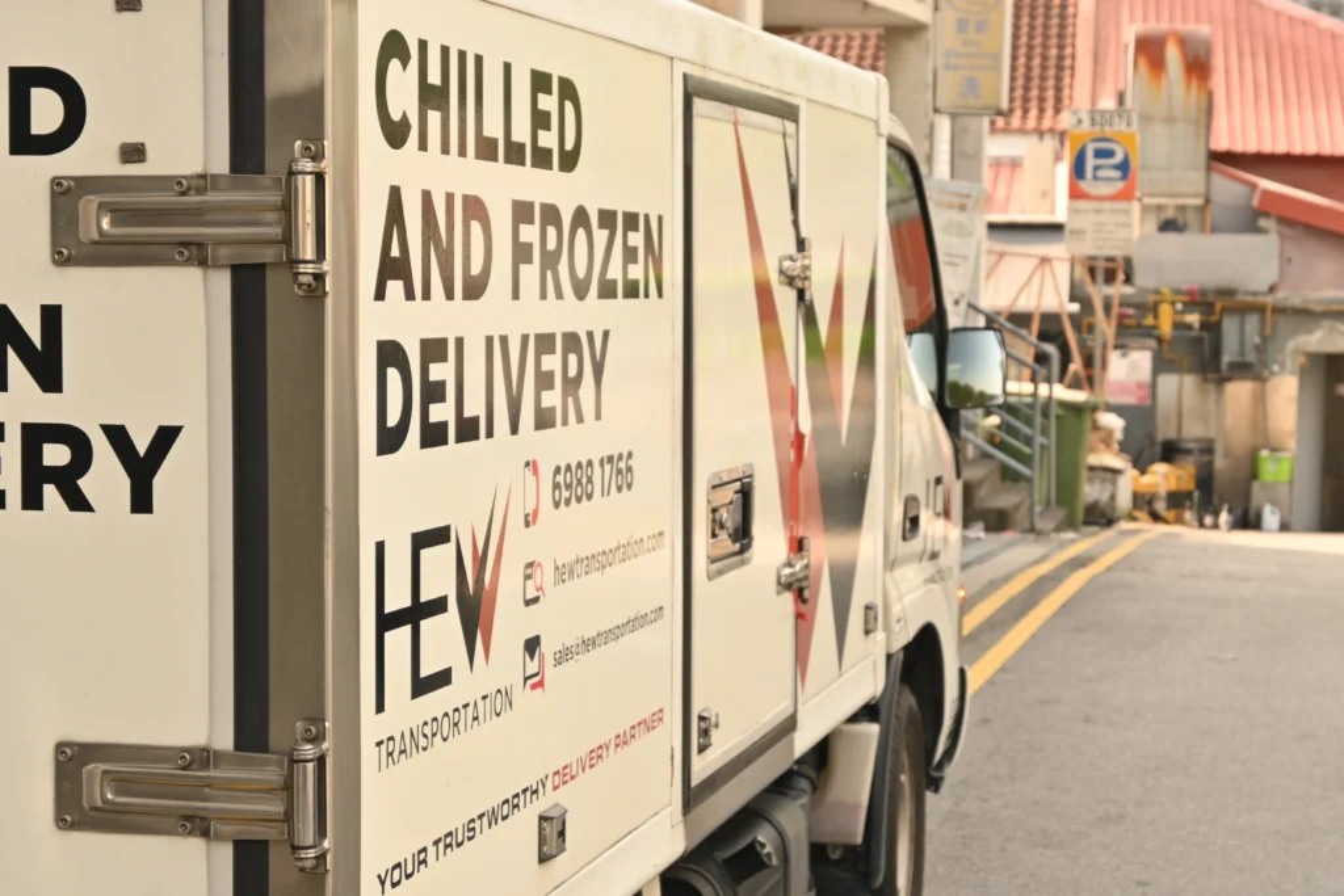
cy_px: 448
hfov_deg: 27.0
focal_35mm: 75
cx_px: 672
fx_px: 2800
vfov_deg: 18.2
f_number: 6.3
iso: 100
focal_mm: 50
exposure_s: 1/100
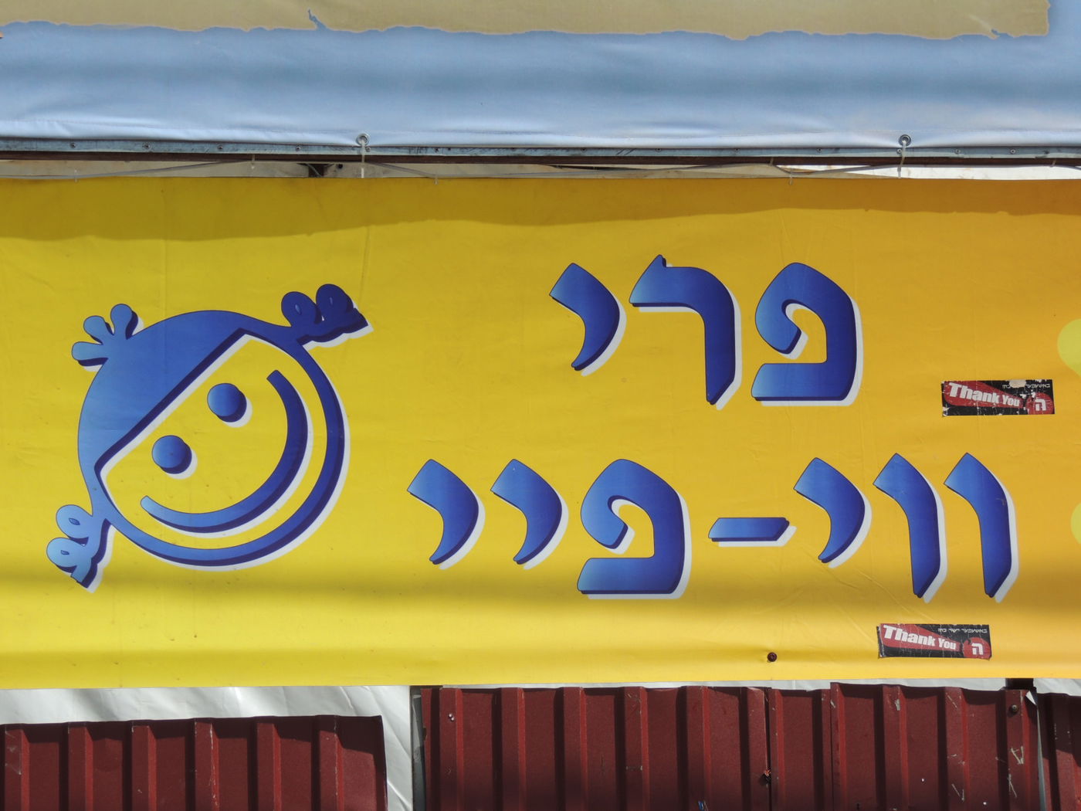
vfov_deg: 12.3
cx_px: 540
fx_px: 3747
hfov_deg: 16.4
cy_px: 406
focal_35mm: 120
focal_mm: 21.4
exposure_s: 1/1250
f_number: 4.8
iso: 100
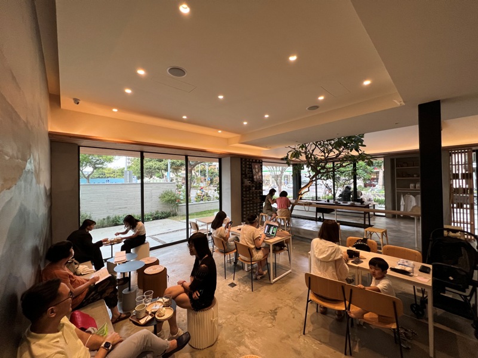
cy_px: 179
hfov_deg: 106.2
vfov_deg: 89.9
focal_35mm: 13
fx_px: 180
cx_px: 239
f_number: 1.8
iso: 200
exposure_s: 1/120
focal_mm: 1.57
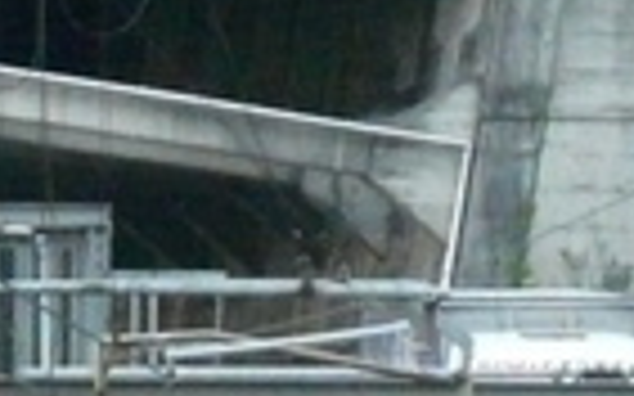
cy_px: 1341
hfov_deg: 1.5
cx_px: 324
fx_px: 24094
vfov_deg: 0.9
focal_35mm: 1395
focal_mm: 30.6
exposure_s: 1/250
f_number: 3.6
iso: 500
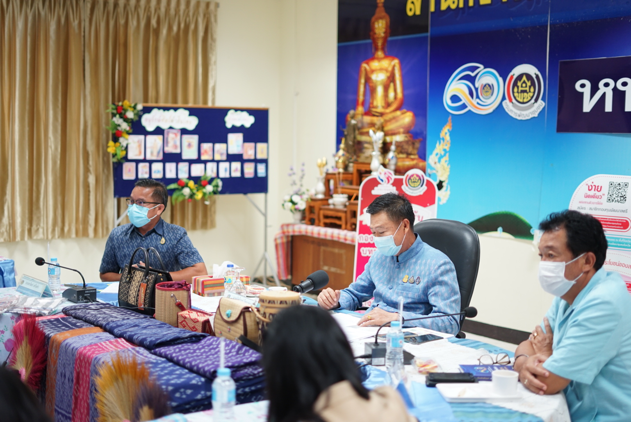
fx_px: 877
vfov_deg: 27.0
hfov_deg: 39.6
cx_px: 316
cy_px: 211
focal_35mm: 50
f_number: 1.8
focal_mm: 50
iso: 400
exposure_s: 1/80
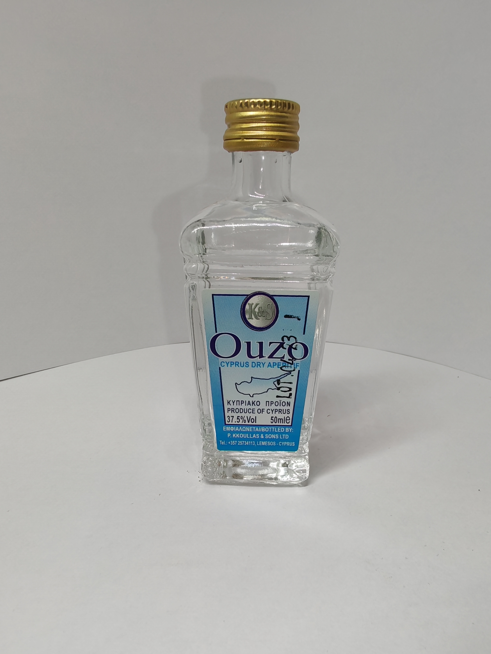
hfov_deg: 51.4
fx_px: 511
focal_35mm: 27
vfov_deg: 65.3
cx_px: 246
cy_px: 327
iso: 50
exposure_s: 1/120
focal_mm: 1.96
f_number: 2.2
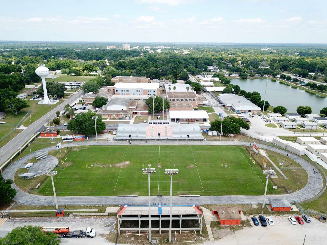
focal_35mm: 26
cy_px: 122
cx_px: 164
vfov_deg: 53.1
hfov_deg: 67.3
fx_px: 246
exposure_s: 1/745
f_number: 2.2
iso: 100
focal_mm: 4.73
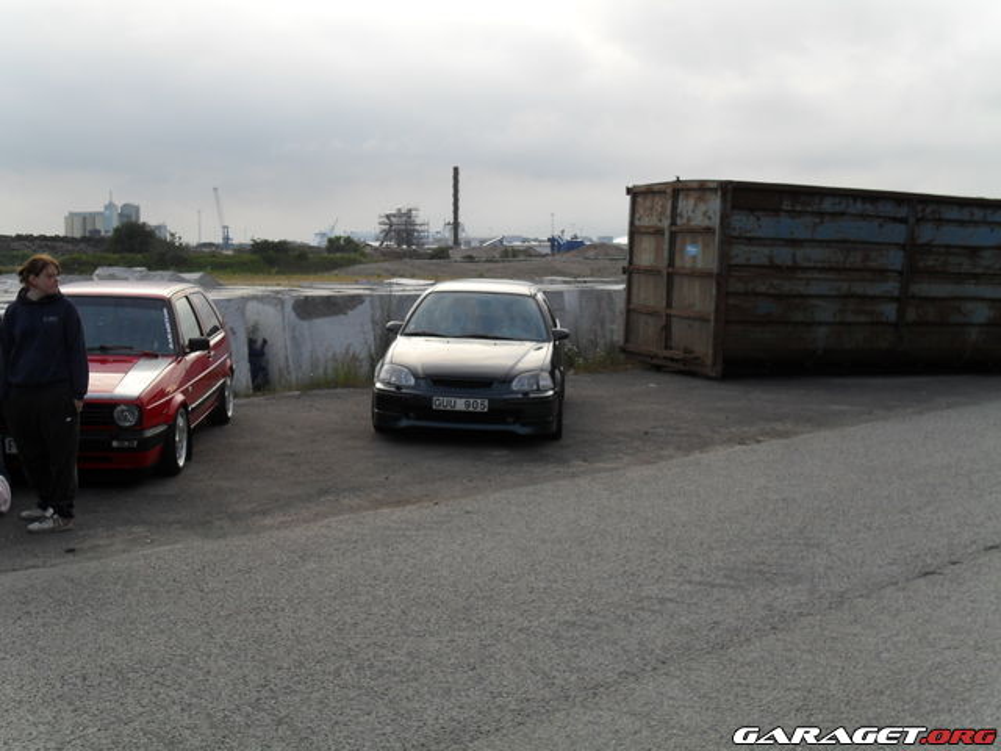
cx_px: 500
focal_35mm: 42
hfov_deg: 44.8
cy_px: 376
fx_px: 1215
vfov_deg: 34.3
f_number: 3.6
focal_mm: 7.5
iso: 100
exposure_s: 1/125
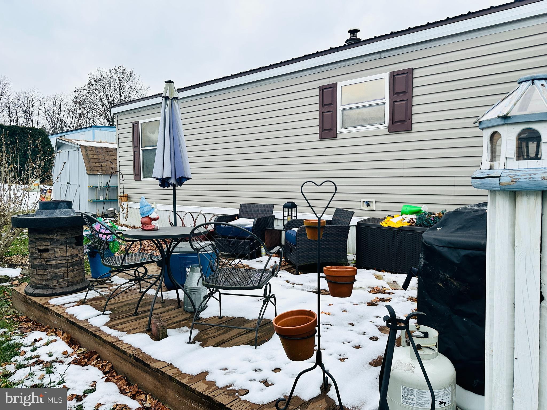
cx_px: 274
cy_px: 205
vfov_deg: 56.8
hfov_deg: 71.6
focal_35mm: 24
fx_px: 379
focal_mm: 6.86
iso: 80
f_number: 1.78
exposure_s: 1/1339
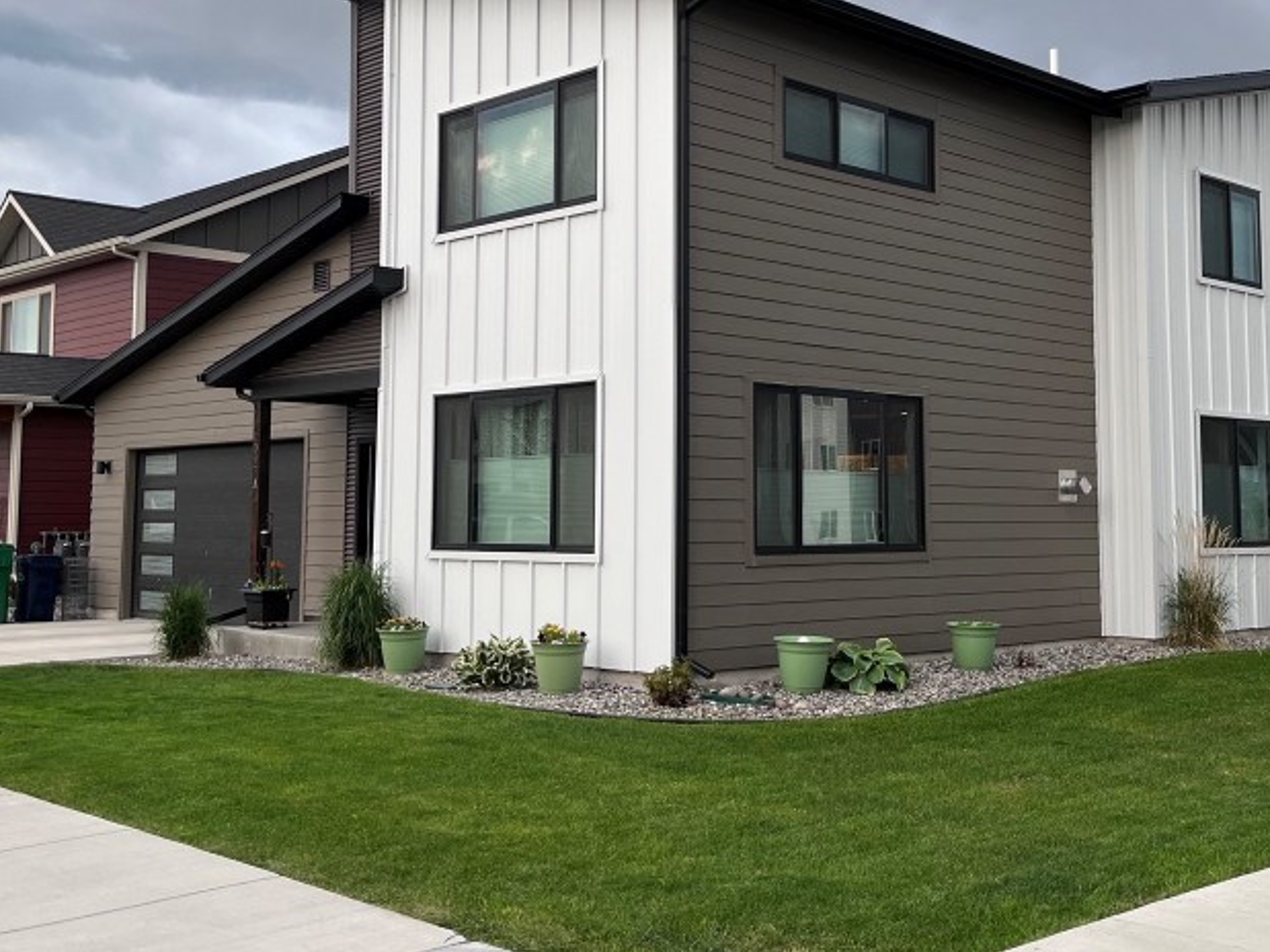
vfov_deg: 33.4
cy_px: 361
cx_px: 720
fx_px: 1577
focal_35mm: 43
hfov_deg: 43.8
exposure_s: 1/188
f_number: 1.6
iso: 40
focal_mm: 5.1
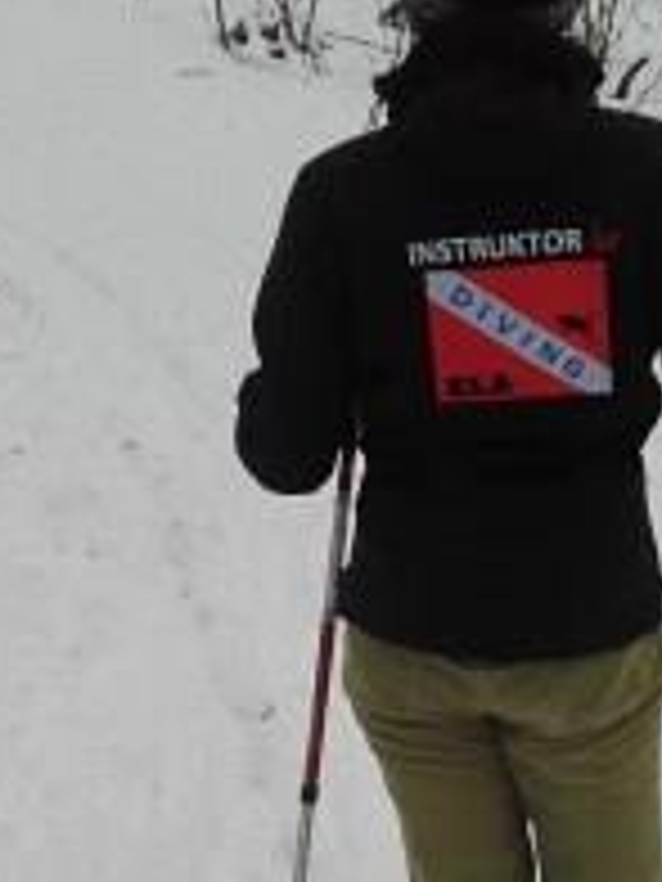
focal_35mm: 71
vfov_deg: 27.1
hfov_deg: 20.4
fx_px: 1810
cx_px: 549
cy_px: 634
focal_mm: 3.3
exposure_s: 1/344
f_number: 2.2
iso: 50
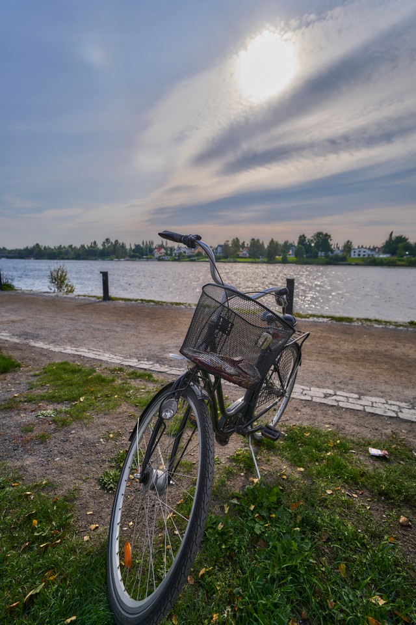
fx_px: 277
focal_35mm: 16
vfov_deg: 96.7
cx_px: 208
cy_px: 312
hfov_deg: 73.7
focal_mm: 16
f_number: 2.8
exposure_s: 1/2500
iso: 100
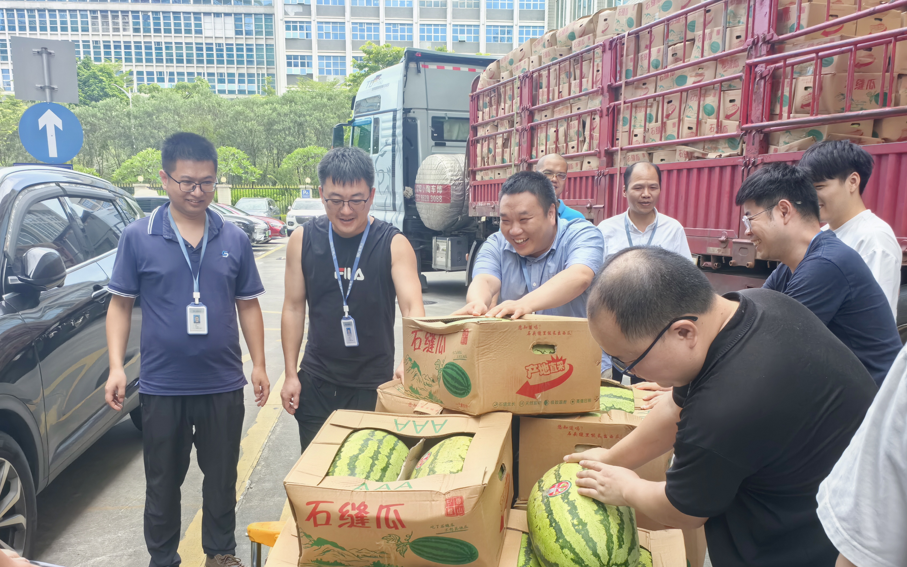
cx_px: 425
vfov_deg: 36.9
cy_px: 377
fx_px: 840
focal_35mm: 34
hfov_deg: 56.7
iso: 160
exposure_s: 1/601
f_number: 4
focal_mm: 6.35
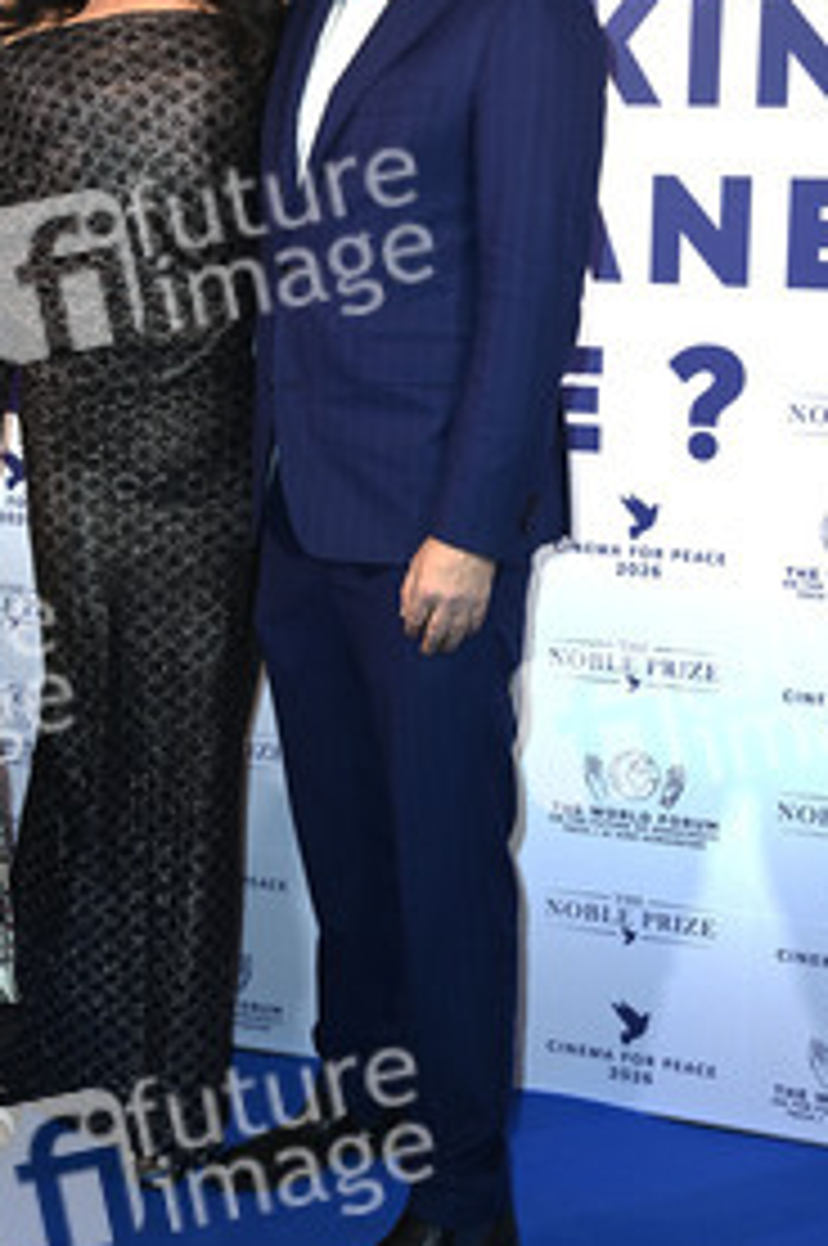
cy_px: 481
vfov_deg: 26.9
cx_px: 333
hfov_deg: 18.1
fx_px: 2594
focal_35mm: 75
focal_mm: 52
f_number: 6.3
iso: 640
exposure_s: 1/250
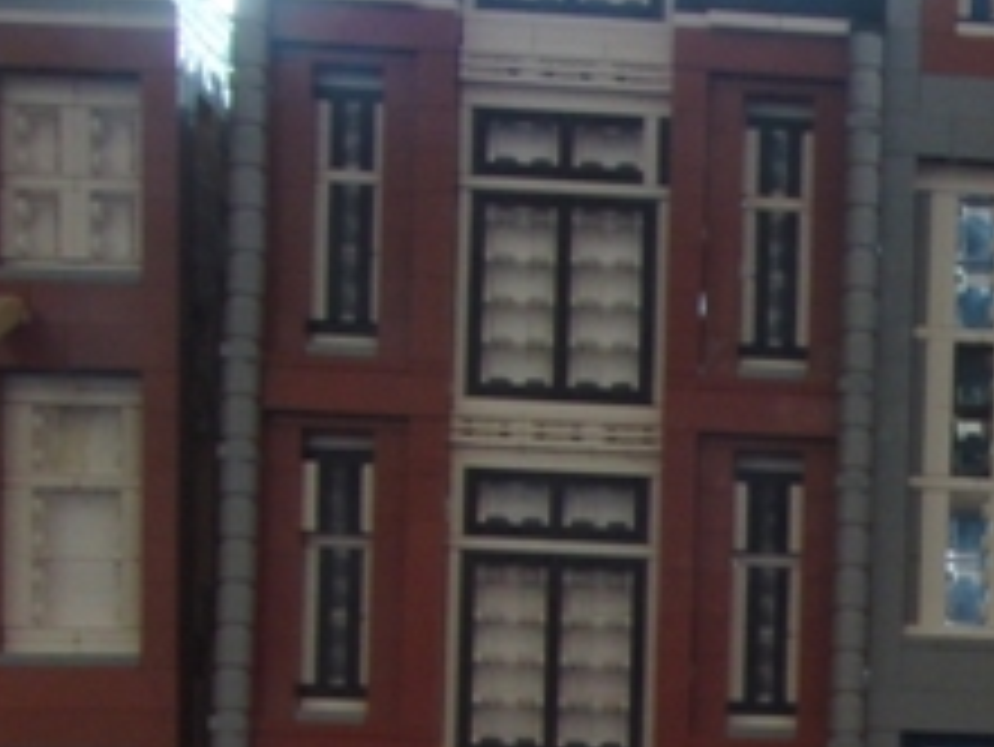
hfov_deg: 13.4
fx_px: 3850
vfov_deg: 10.8
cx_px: 1732
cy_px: 1026
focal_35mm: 134
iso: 100
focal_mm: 6.5
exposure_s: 1
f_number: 7.7
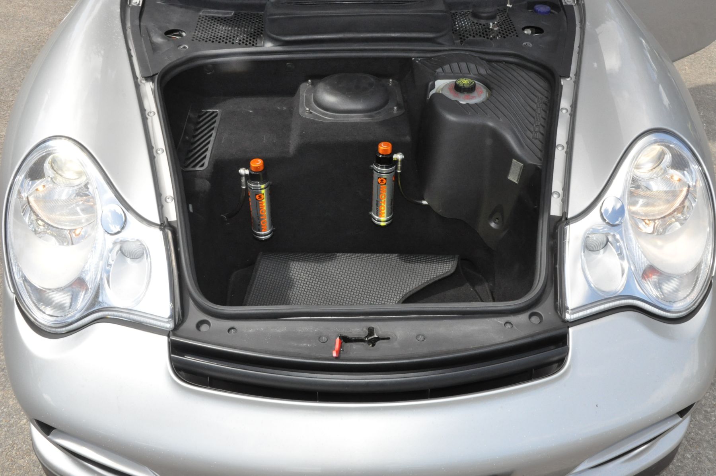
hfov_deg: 59.5
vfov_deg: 41.6
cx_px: 358
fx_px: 626
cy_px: 238
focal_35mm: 32
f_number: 20
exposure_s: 1/200
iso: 1600
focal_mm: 21
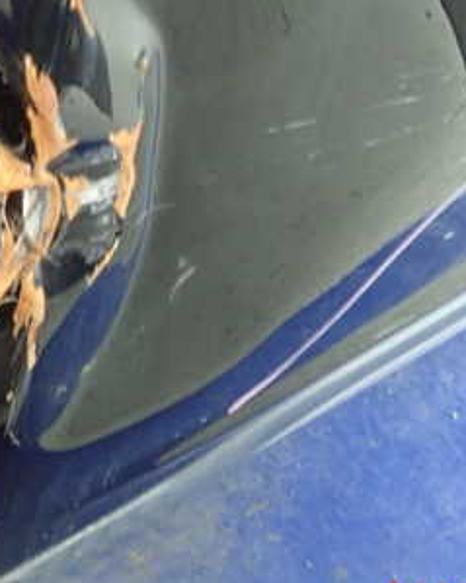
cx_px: 246
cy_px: 187
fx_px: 845
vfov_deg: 37.6
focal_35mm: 49
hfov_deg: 30.8
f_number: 2
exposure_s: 1/15
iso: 800
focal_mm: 4.5
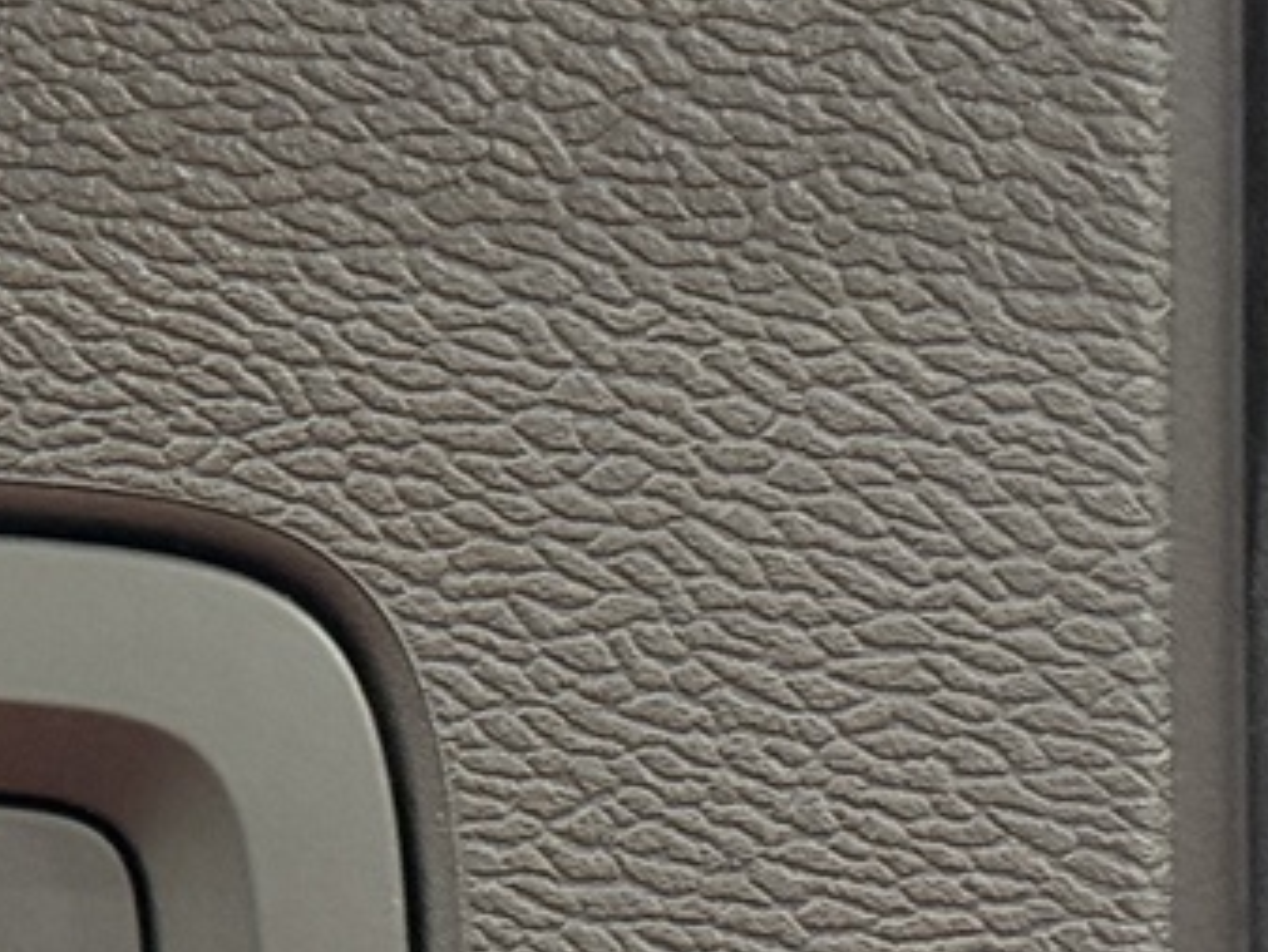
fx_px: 5790
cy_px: 1065
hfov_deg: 12.2
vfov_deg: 9.3
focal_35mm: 158
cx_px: -293
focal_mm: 6.76
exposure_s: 1/60
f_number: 1.78
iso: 250
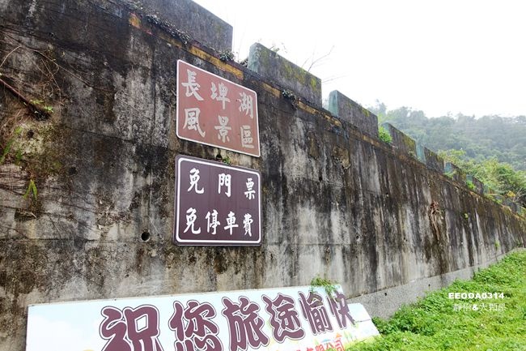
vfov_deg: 53.1
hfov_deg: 73.8
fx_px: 351
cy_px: 176
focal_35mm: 24
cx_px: 263
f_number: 2.8
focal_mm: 8.8
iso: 125
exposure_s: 1/60
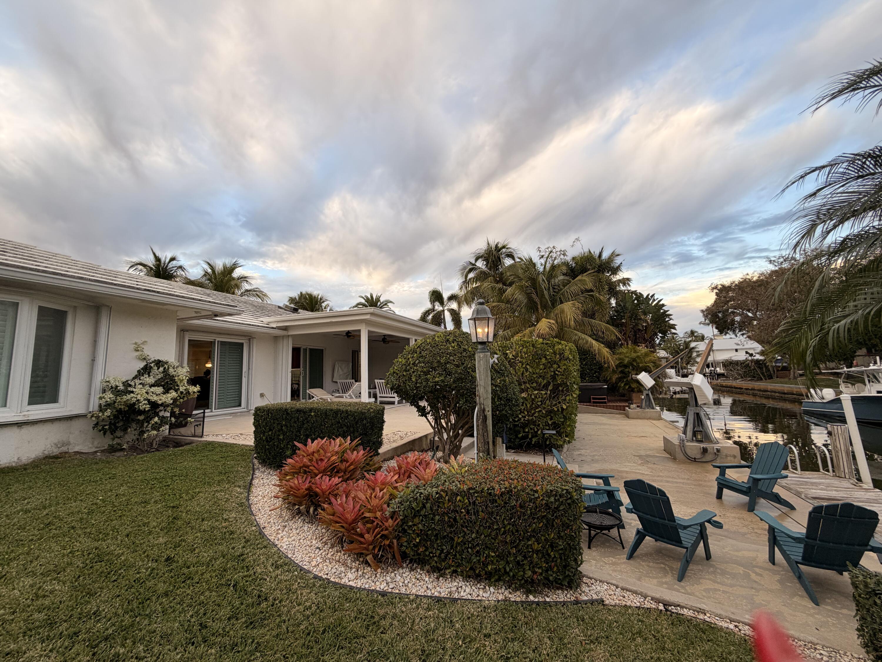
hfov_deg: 102.1
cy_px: 331
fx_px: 357
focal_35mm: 14
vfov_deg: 85.7
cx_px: 441
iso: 40
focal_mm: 2.22
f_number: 2.2
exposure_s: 1/125
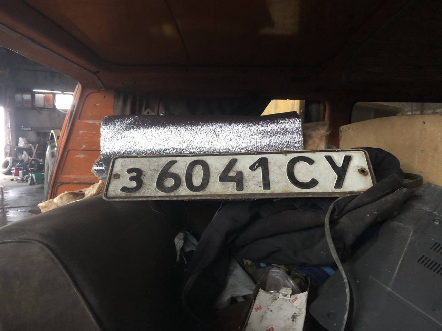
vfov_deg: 49.7
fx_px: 358
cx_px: 221
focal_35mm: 28
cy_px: 166
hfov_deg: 63.4
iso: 100
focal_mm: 4
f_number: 1.8
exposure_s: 1/4
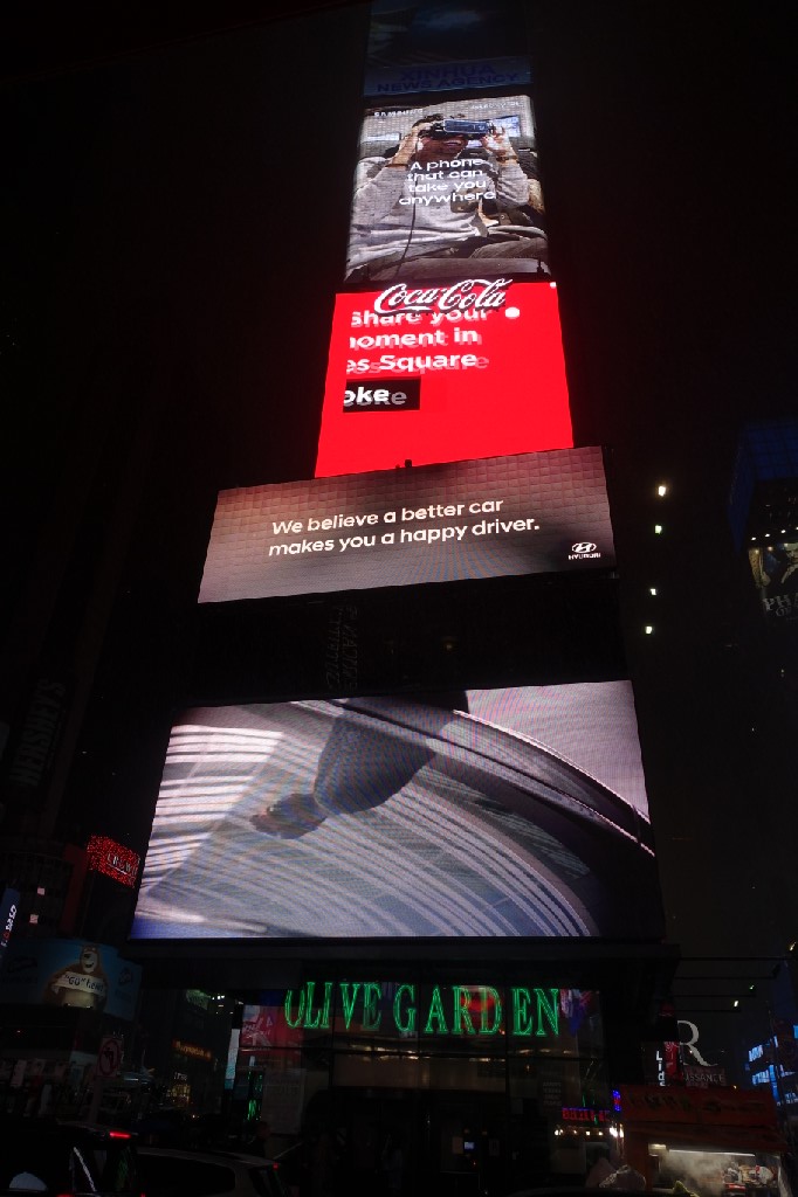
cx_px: 399
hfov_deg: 53.1
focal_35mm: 24
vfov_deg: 73.8
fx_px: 798
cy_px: 598
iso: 125
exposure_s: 1/125
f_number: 4
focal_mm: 8.8
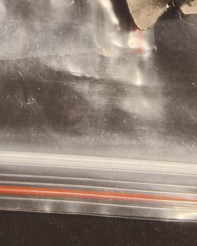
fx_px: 481
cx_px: 26
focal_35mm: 66
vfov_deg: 25.8
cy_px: -46
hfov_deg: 22.7
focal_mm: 2.32
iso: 160
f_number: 2
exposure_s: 1/69.9
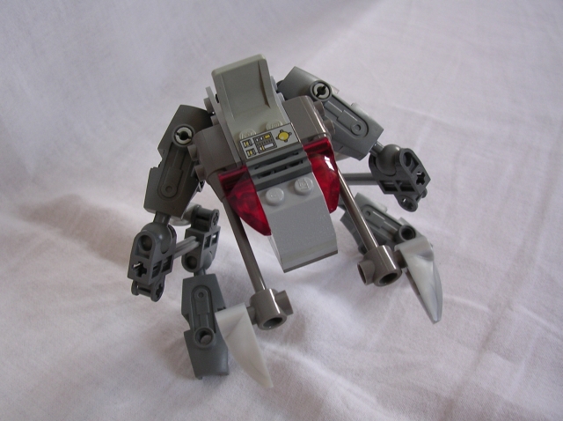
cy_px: 210
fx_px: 617
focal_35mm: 38
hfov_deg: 49.0
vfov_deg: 37.6
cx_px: 282
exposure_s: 1/33.8
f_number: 2.8
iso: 100
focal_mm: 5.8
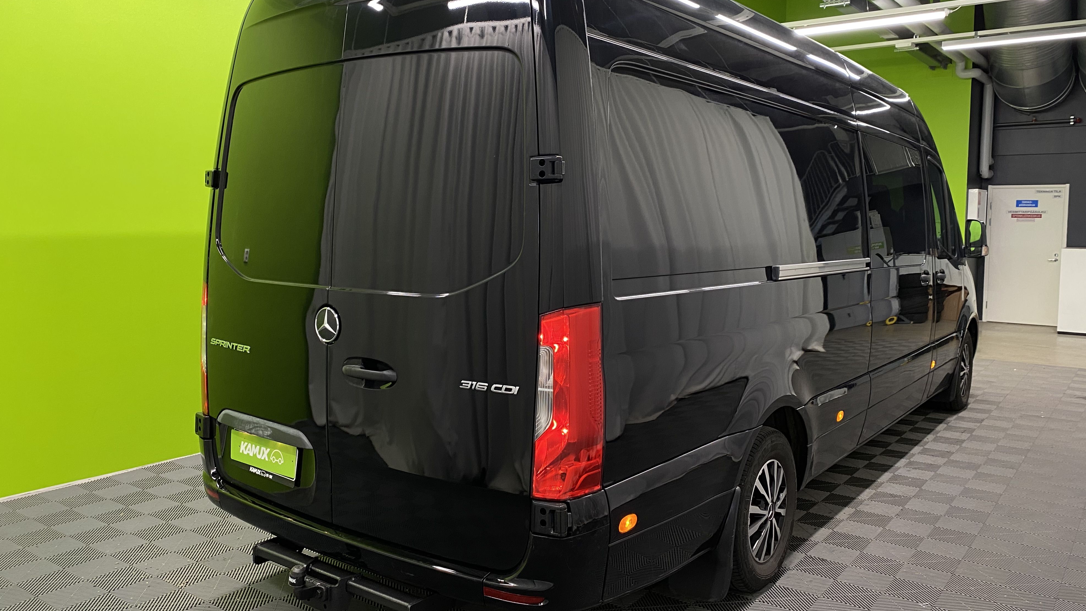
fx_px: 835
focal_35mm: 29
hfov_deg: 66.1
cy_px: 277
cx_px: 542
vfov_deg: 40.1
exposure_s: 1/50
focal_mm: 4.25
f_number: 1.8
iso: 160
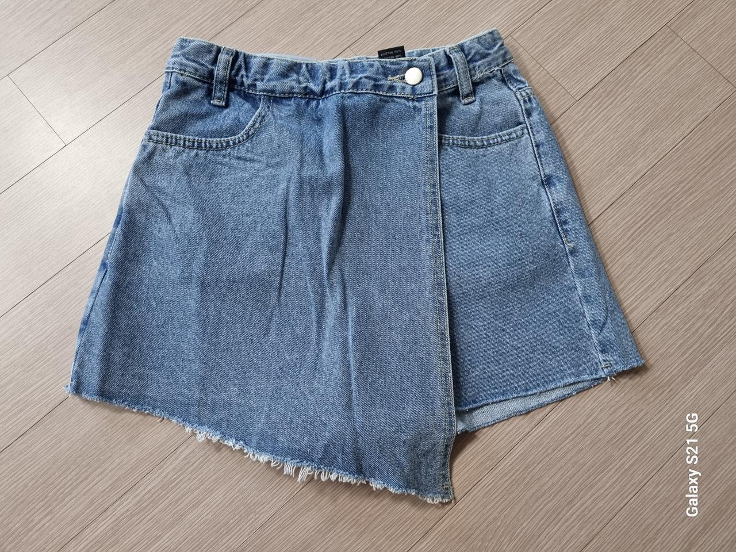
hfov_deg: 67.3
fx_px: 553
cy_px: 276
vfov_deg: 53.1
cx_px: 368
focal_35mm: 26
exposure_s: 1/40
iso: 250
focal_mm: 5.4
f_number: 1.8
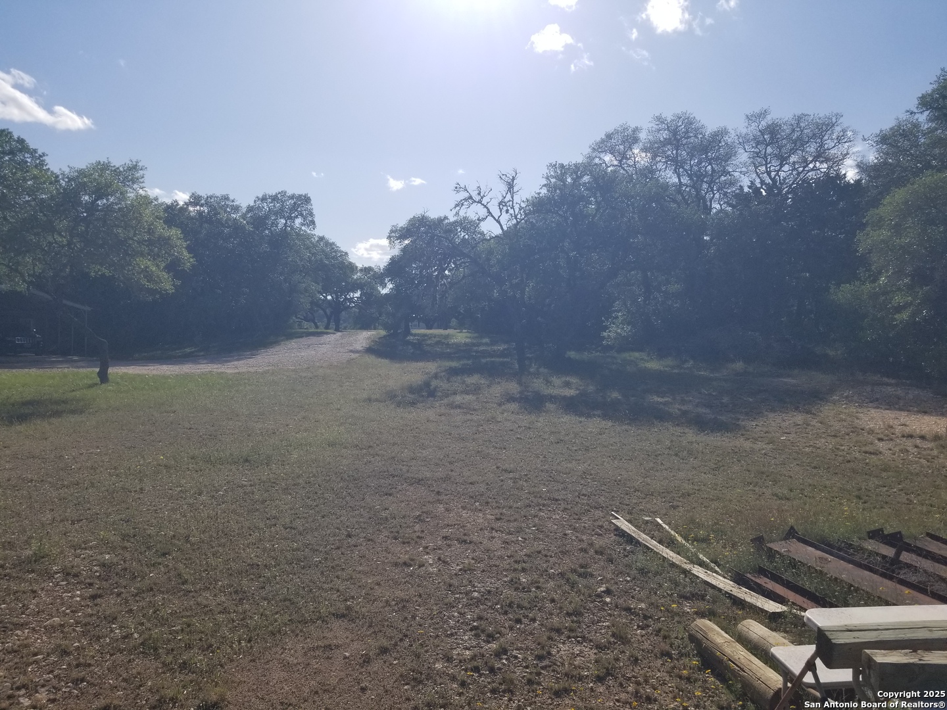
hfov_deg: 67.3
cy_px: 355
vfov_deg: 53.1
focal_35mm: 26
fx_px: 711
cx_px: 474
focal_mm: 4.25
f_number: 1.7
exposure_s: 1/5296
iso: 50
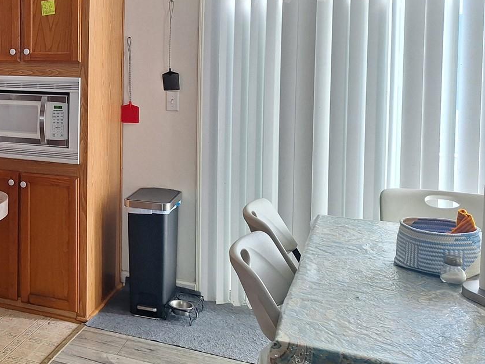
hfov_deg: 39.0
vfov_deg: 32.1
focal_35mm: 44
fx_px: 616
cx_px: 22
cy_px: 82
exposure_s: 1/120
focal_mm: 5.54
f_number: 1.8
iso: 50
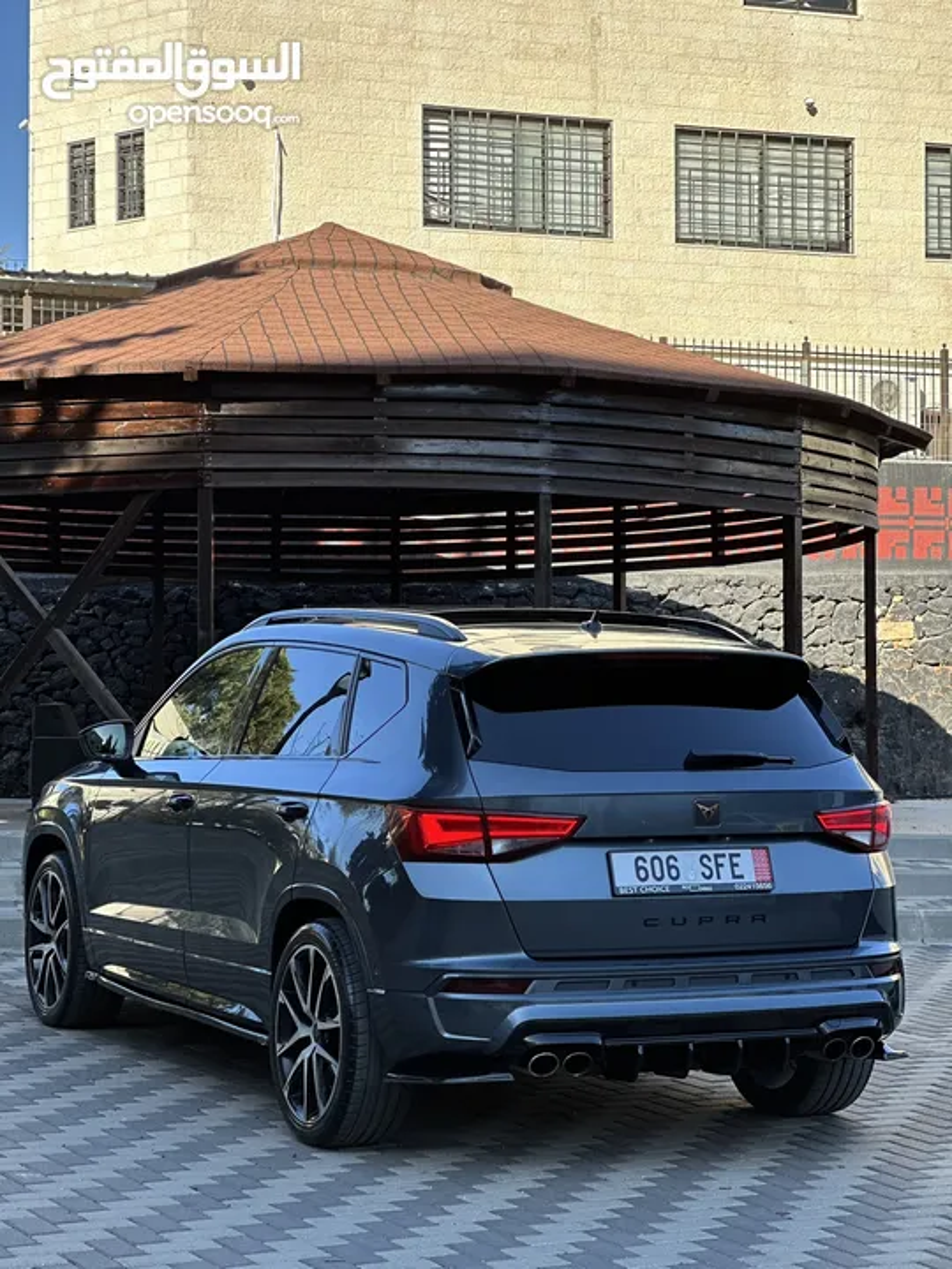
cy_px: 634
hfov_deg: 19.1
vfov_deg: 25.3
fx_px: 2824
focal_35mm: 77
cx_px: 476
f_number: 2.8
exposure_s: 1/212
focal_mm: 9
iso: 25
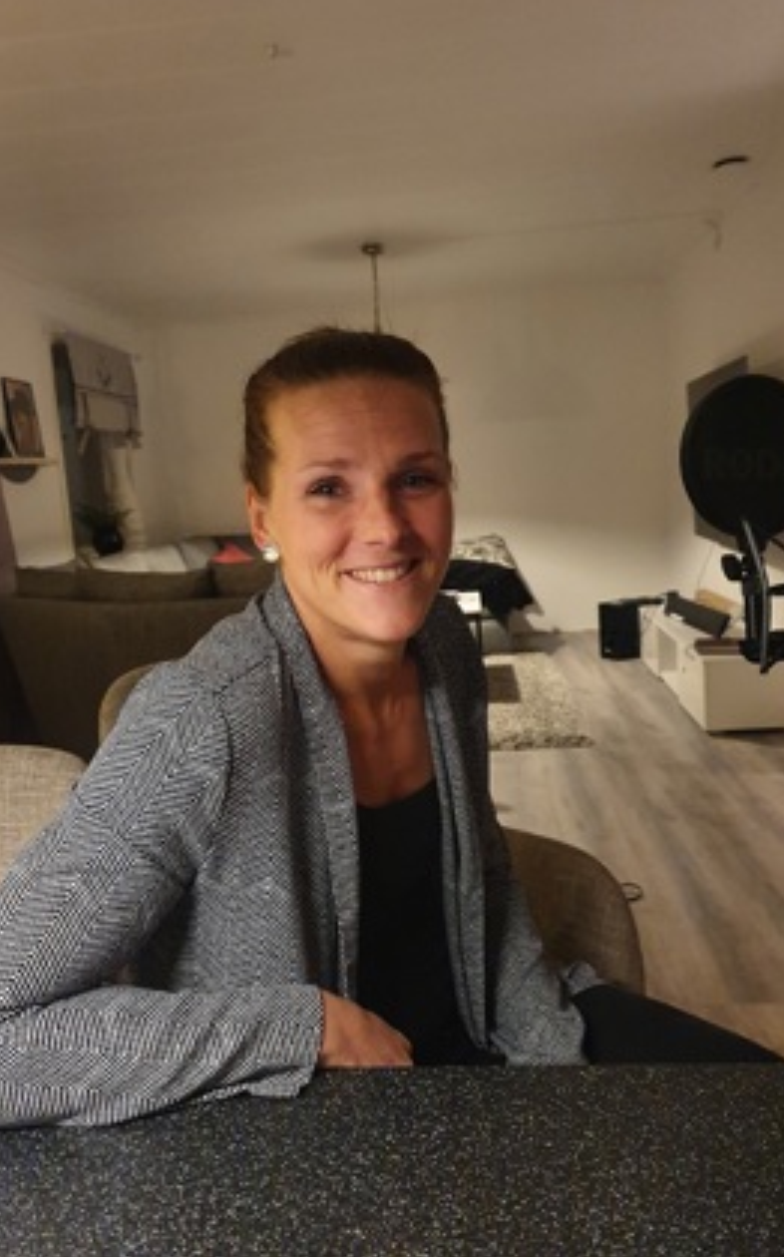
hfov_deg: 44.5
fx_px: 959
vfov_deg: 66.5
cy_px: 631
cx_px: 377
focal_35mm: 28
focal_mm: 4.32
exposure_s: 1/20
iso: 500
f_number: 1.5
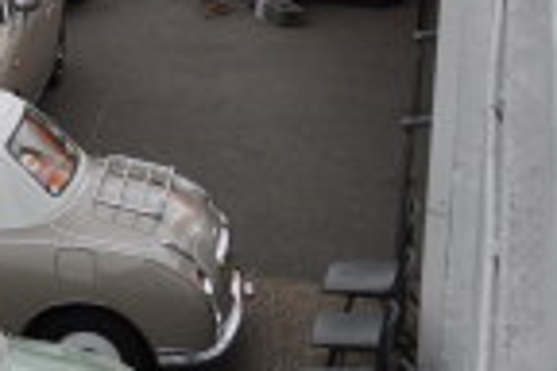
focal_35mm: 177
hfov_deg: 10.7
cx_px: -526
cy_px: -406
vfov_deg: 7.4
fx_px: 2738
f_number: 9
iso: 200
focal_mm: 24
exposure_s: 1/320
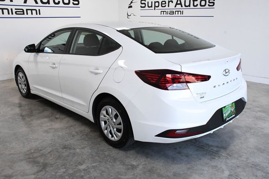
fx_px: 254
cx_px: 134
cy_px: 90
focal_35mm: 34
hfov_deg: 55.8
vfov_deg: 38.8
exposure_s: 1/400
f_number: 10
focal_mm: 23
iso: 2500
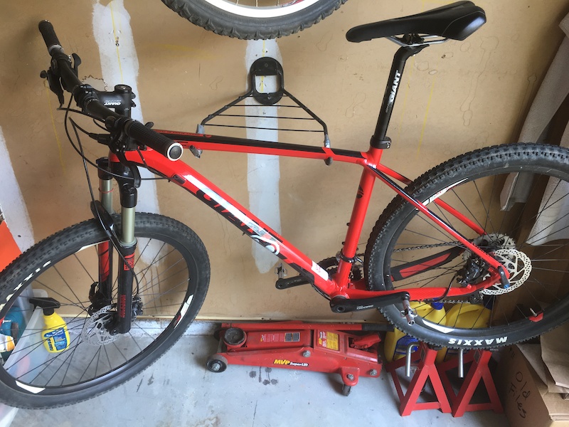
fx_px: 477
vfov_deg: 48.2
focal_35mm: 29
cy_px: 214
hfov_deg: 61.7
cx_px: 284
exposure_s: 1/30
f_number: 2.2
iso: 40
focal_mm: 4.15
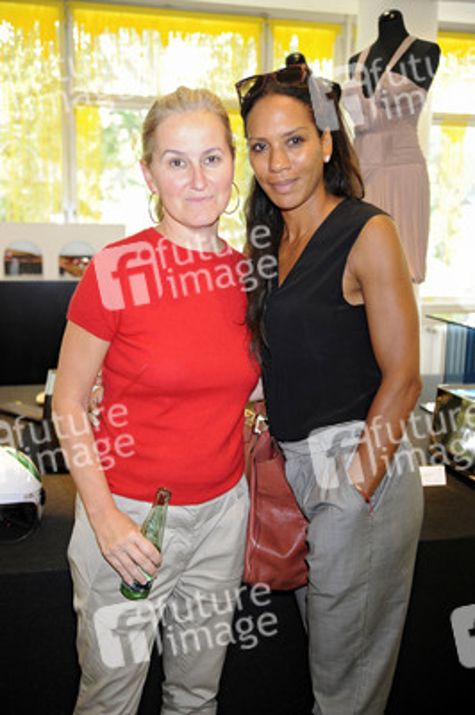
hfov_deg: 33.3
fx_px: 793
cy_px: 358
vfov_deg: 48.5
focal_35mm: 40
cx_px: 238
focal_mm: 40
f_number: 3.2
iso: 800
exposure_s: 1/50
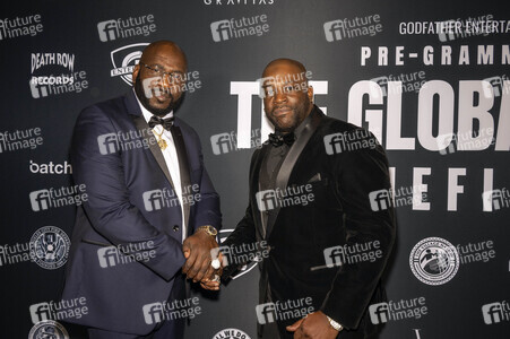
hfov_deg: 57.3
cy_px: 170
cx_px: 255
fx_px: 467
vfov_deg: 39.9
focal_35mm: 33
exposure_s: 1/200
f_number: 5.6
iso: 800
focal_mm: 33
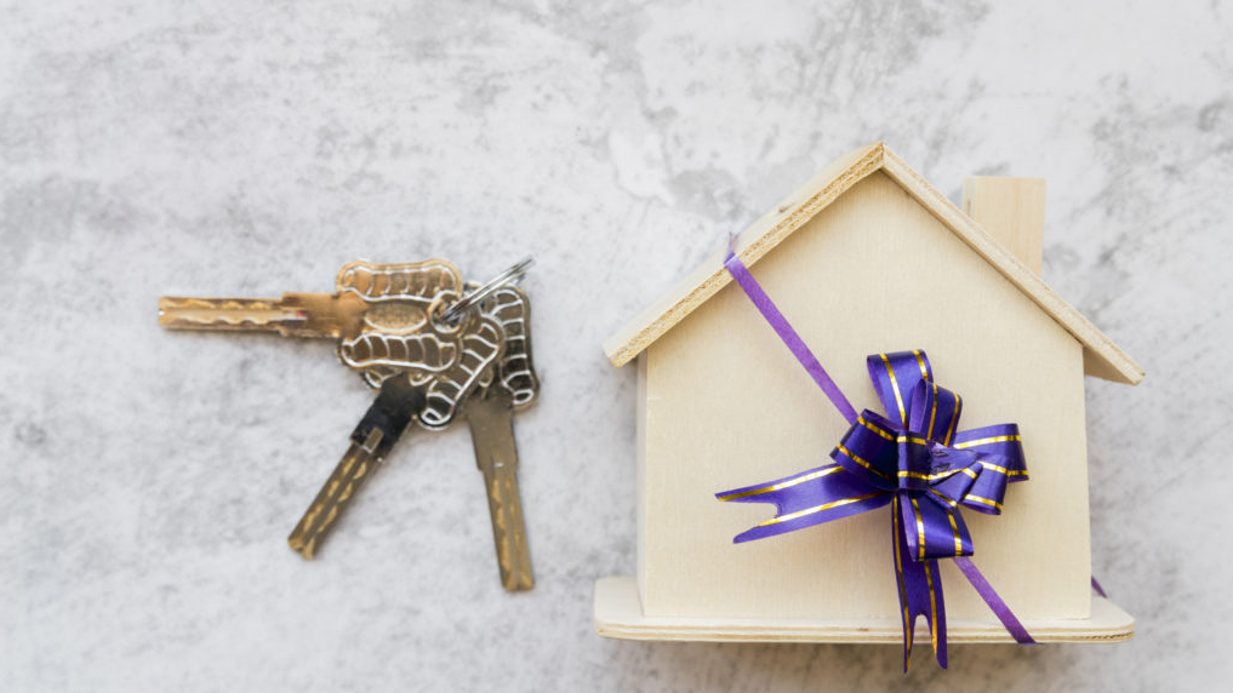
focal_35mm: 58
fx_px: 1896
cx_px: 617
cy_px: 297
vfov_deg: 20.7
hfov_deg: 36.0
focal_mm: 55
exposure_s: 1/4
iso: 100
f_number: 8
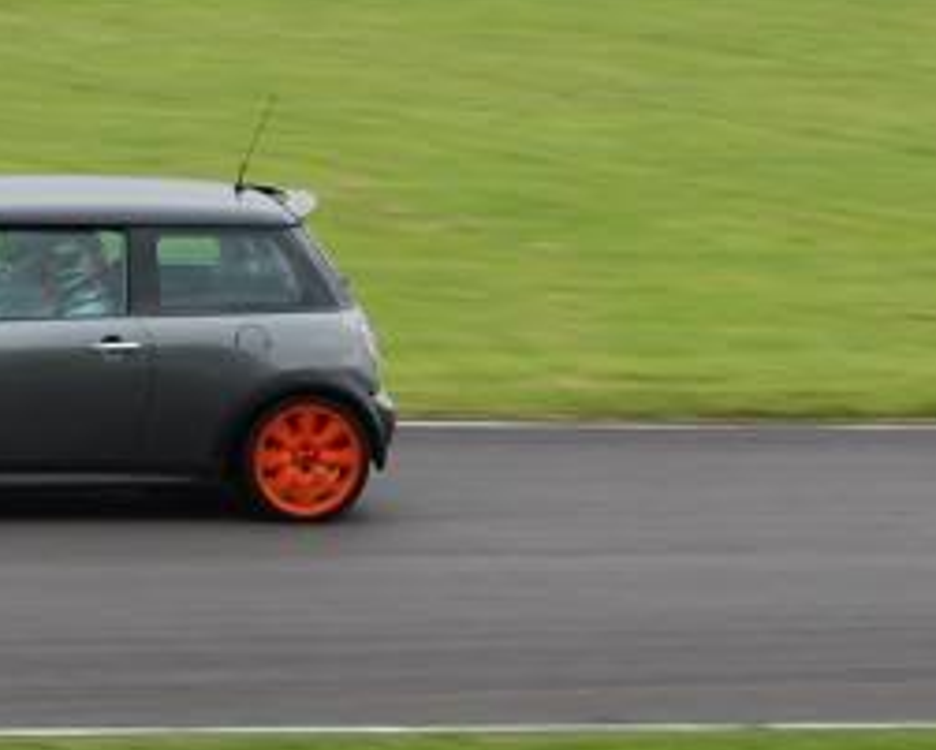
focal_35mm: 316
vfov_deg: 4.9
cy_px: 349
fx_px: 8755
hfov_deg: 6.1
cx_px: 578
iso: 200
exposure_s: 1/250
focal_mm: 55
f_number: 8
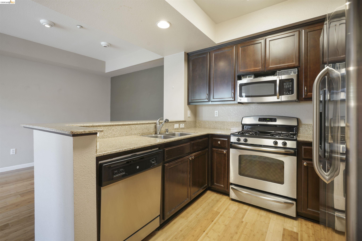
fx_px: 161
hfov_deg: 96.7
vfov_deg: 73.7
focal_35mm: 16
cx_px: 181
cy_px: 120
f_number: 8
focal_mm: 16
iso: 100
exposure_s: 2
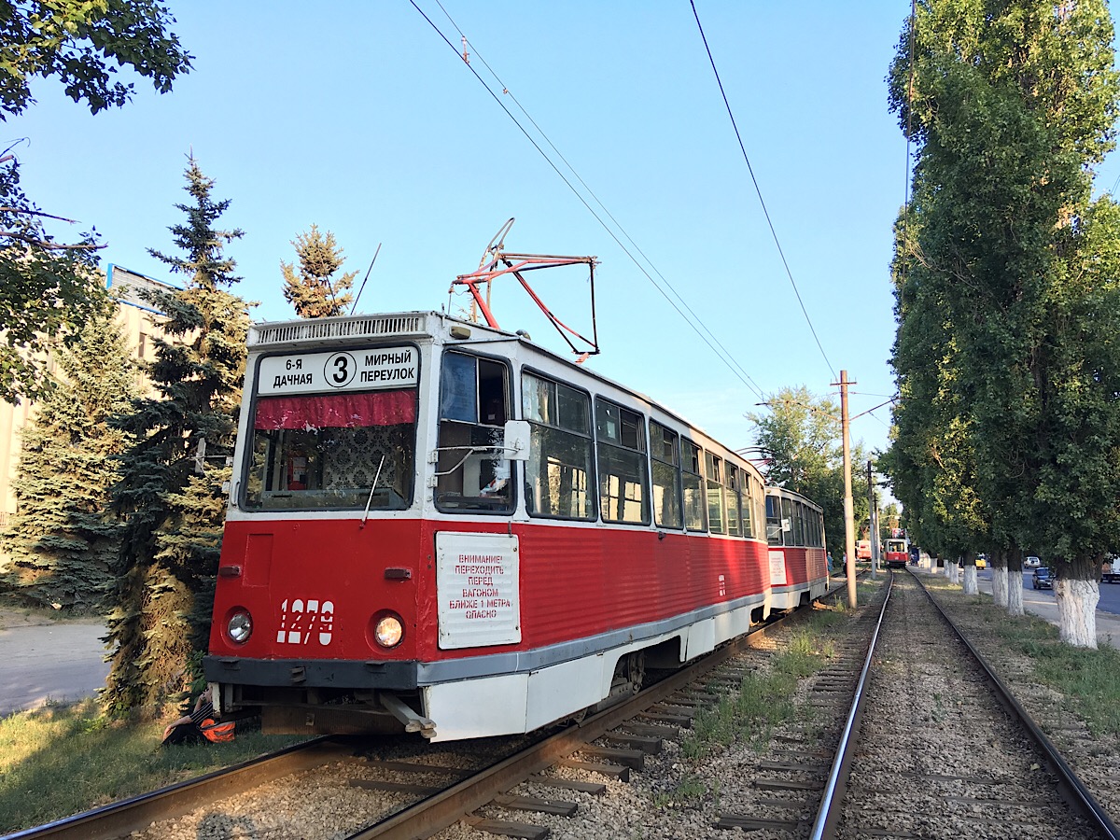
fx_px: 938
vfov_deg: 48.2
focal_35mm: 29
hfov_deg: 61.7
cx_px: 560
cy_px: 420
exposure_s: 1/202
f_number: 2.2
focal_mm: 4.15
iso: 25
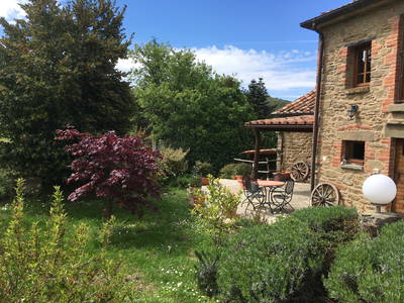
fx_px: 338
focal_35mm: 29
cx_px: 202
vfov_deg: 48.2
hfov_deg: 61.7
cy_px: 152
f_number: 2.2
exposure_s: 1/1166
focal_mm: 4.15
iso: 25
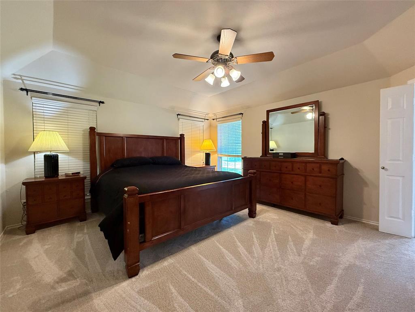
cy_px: 156
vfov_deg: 85.7
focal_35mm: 14
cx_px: 208
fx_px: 168
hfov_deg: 102.1
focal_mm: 2.22
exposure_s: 1/60
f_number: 2.2
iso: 320
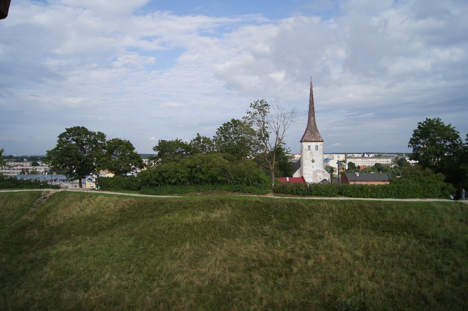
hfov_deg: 67.4
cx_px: 234
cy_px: 156
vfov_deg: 47.9
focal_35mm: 27
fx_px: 351
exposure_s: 1/1250
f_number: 3.5
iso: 100
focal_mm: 18
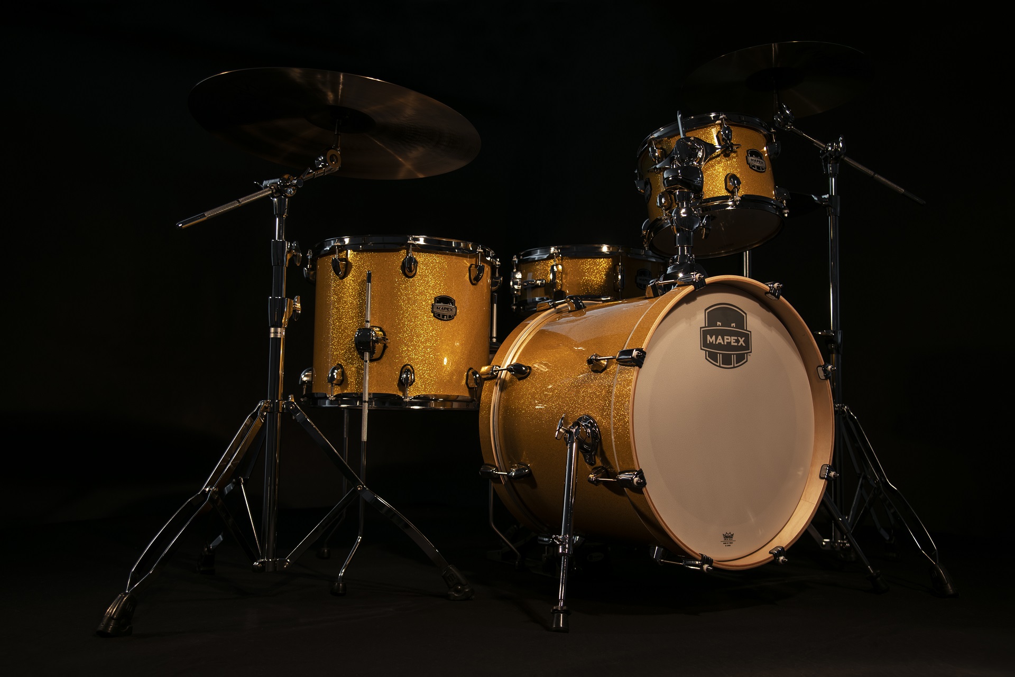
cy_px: 338
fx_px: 987
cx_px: 508
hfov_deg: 54.4
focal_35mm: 35
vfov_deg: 37.9
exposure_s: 1/3
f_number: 4.5
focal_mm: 35
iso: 100
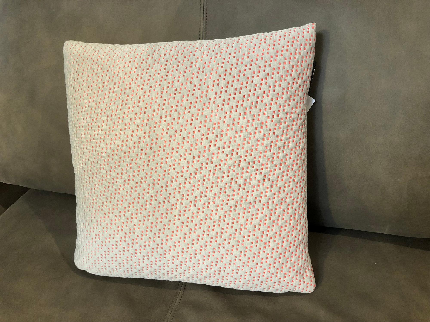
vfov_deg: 49.7
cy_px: 161
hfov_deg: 63.4
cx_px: 215
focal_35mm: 28
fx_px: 348
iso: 100
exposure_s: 1/14
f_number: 1.8
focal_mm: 3.99
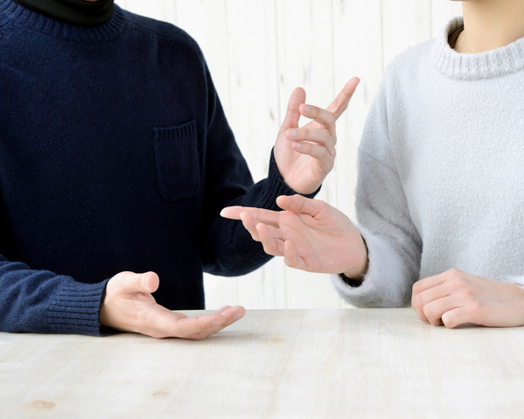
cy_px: 210
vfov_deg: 16.5
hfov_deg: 20.6
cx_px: 311
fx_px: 1442
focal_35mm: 93
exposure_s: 1/60
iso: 500
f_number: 8
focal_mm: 82
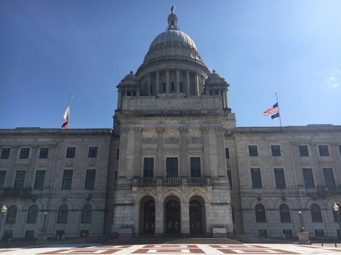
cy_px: 128
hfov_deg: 61.7
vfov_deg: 48.2
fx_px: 286
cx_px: 170
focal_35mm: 29
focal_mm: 4.15
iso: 25
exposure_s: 1/2653
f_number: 2.2
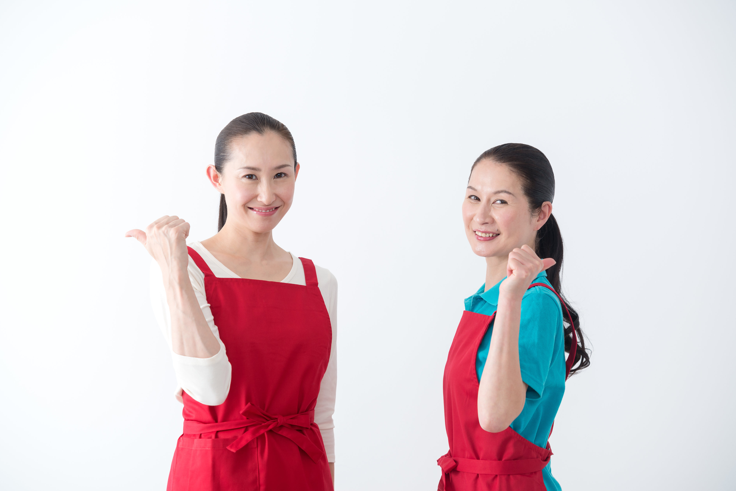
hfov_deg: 33.4
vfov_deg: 22.6
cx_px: 368
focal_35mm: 60
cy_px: 246
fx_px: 1227
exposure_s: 1/100
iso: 250
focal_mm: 60
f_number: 4.5
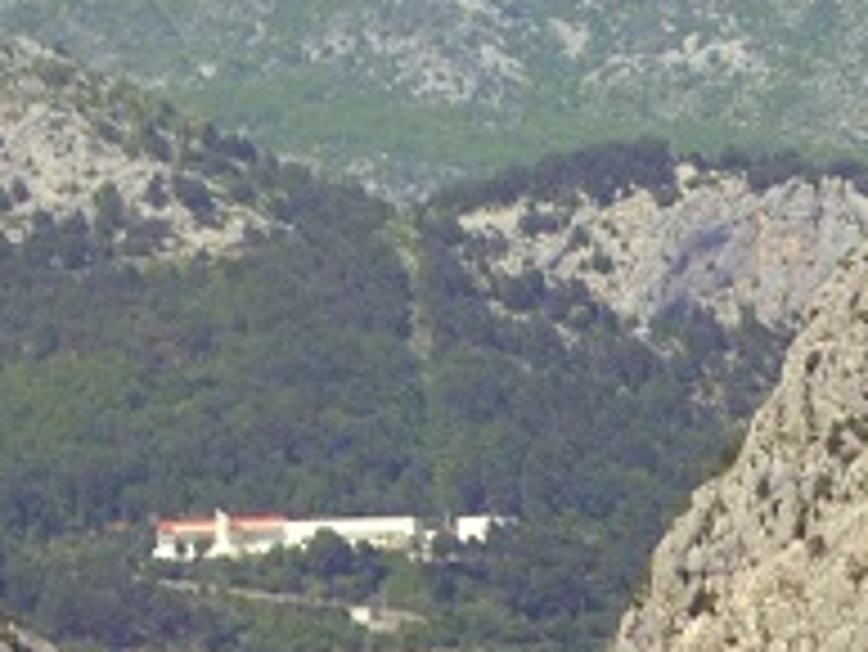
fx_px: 13072
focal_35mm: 521
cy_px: 79
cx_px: 1226
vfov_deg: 2.9
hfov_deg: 3.8
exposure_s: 1/5000
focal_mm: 70
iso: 800
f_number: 5
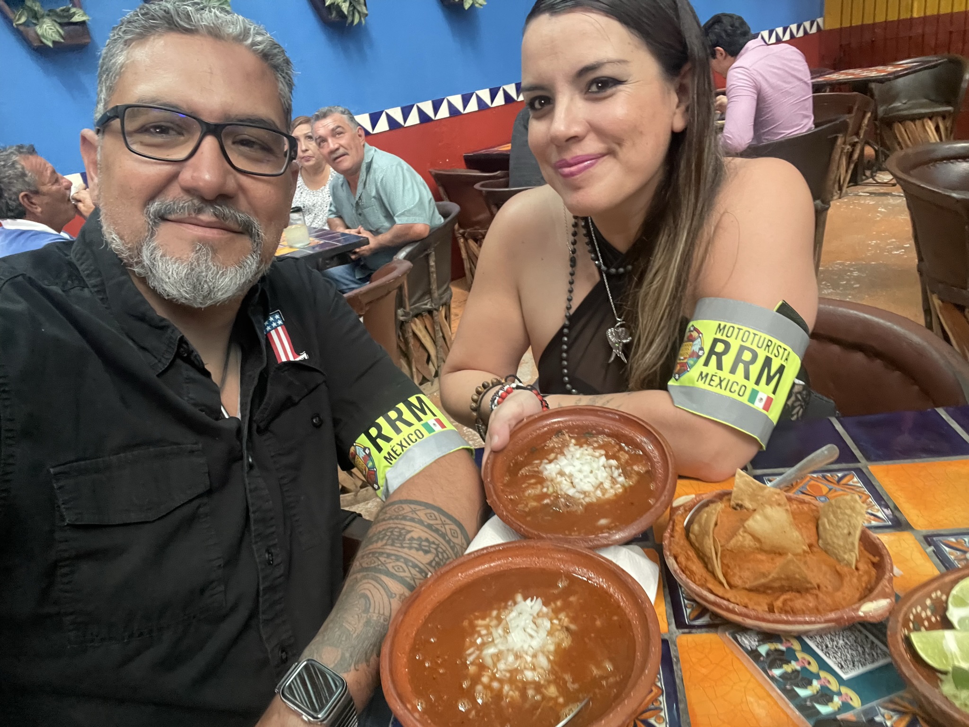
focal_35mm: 23
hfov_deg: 73.9
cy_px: 364
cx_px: 484
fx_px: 644
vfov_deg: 58.9
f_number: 2.2
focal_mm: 2.71
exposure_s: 1/25
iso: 400
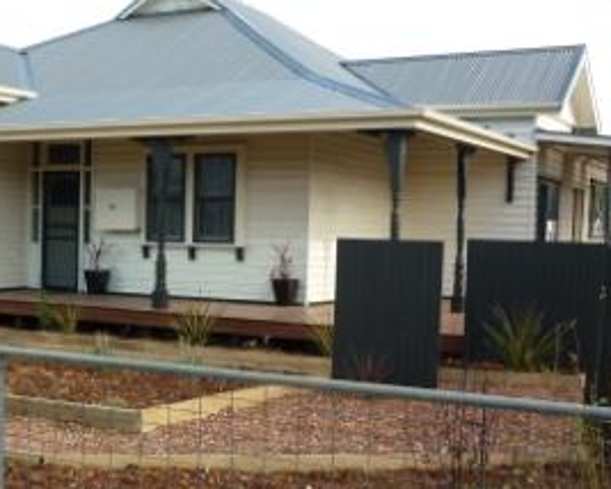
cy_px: 299
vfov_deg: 28.1
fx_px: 977
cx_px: 211
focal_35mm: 54
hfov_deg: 34.4
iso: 80
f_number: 2.8
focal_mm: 5.5
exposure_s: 1/320
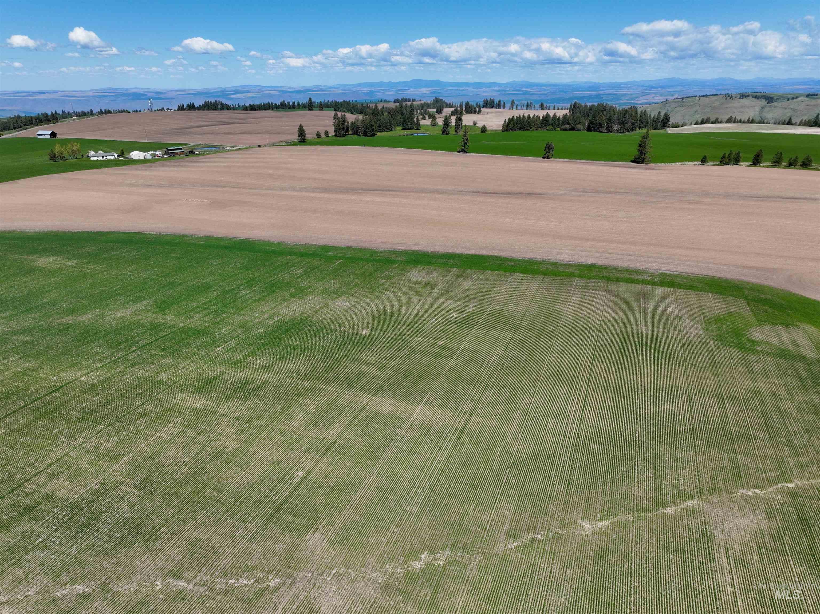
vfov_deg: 56.8
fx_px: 568
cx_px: 410
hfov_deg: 71.6
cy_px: 307
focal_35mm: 24
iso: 100
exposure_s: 1/1600
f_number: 2.8
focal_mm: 12.29
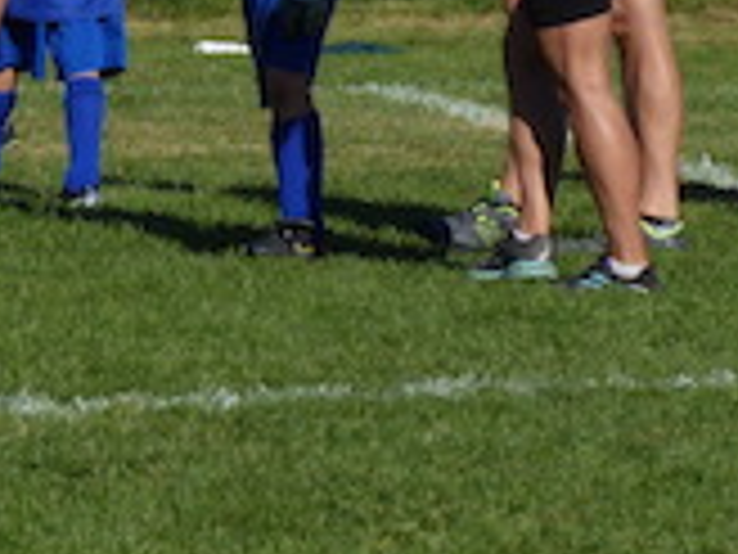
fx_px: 14305
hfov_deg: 3.0
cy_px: -108
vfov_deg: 2.2
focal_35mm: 671
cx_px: 569
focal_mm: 37.3
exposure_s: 1/1600
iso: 100
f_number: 4
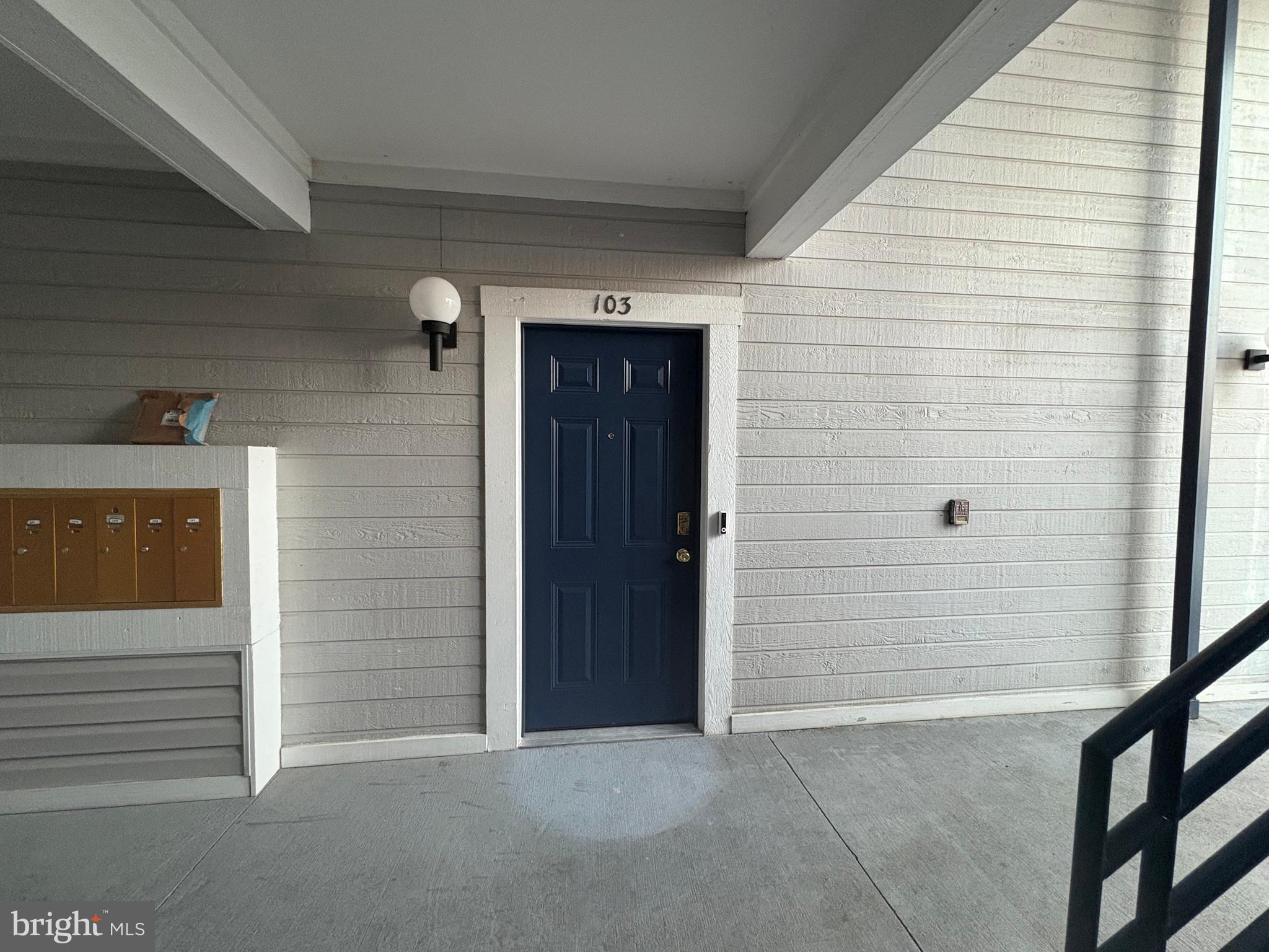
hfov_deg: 102.1
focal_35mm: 14
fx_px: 513
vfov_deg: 85.7
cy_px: 476
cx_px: 634
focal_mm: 2.22
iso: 400
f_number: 2.2
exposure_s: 1/60
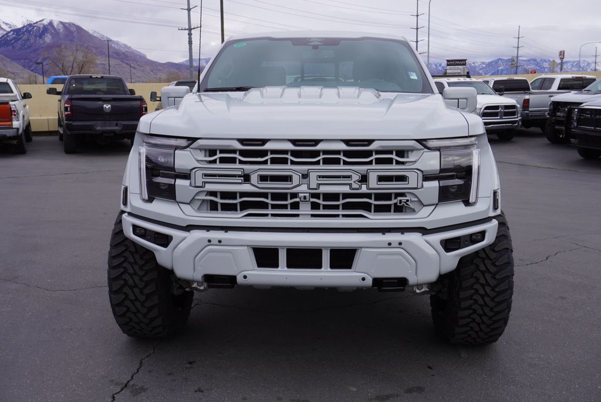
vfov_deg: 36.9
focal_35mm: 36
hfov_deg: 53.1
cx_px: 300
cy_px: 201
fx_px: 601
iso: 100
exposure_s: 1/100
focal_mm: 24
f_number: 8
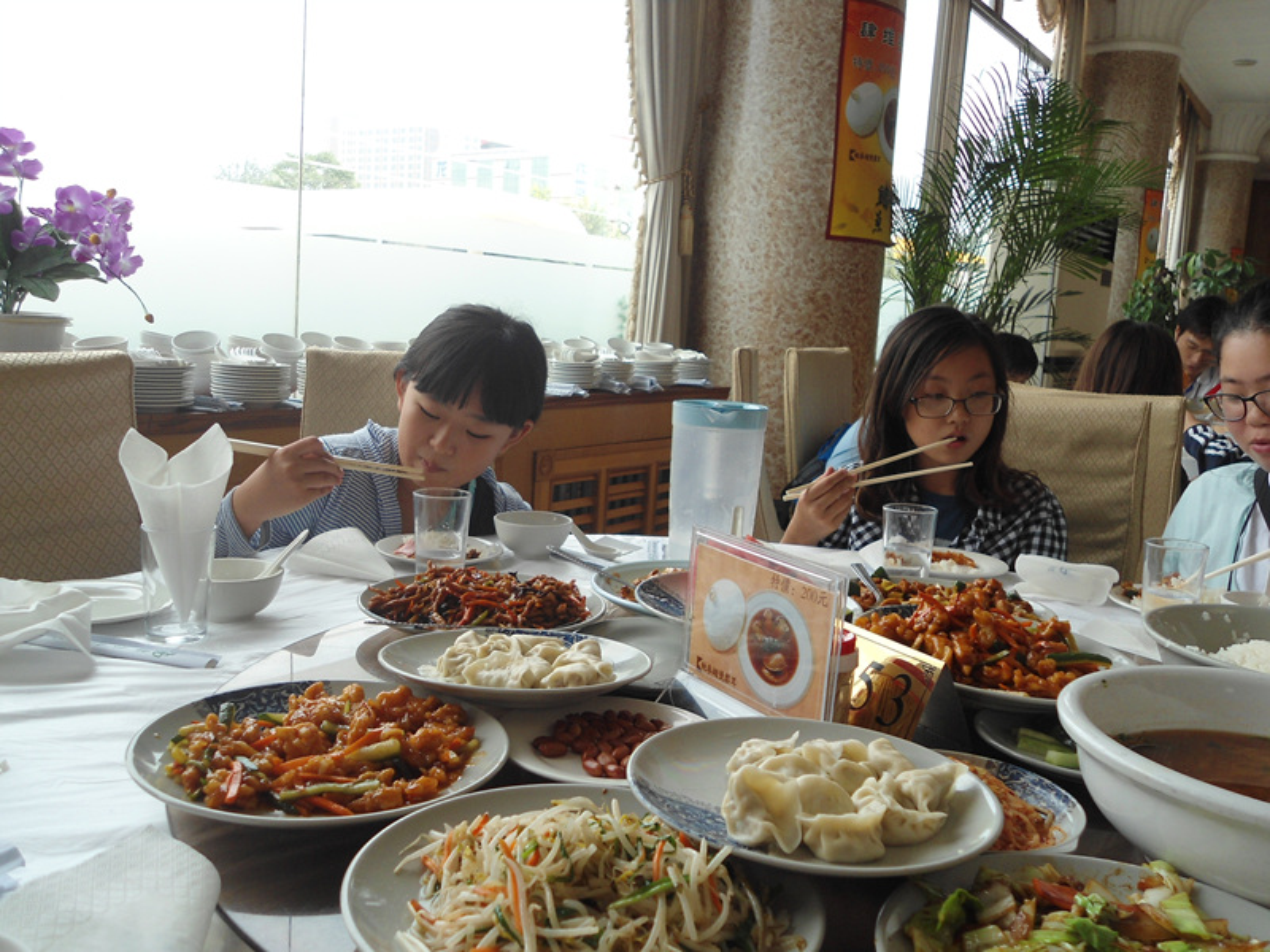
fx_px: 1137
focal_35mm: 31
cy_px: 476
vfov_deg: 45.4
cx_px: 635
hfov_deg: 58.4
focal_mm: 5.6
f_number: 3
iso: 80
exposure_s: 1/160
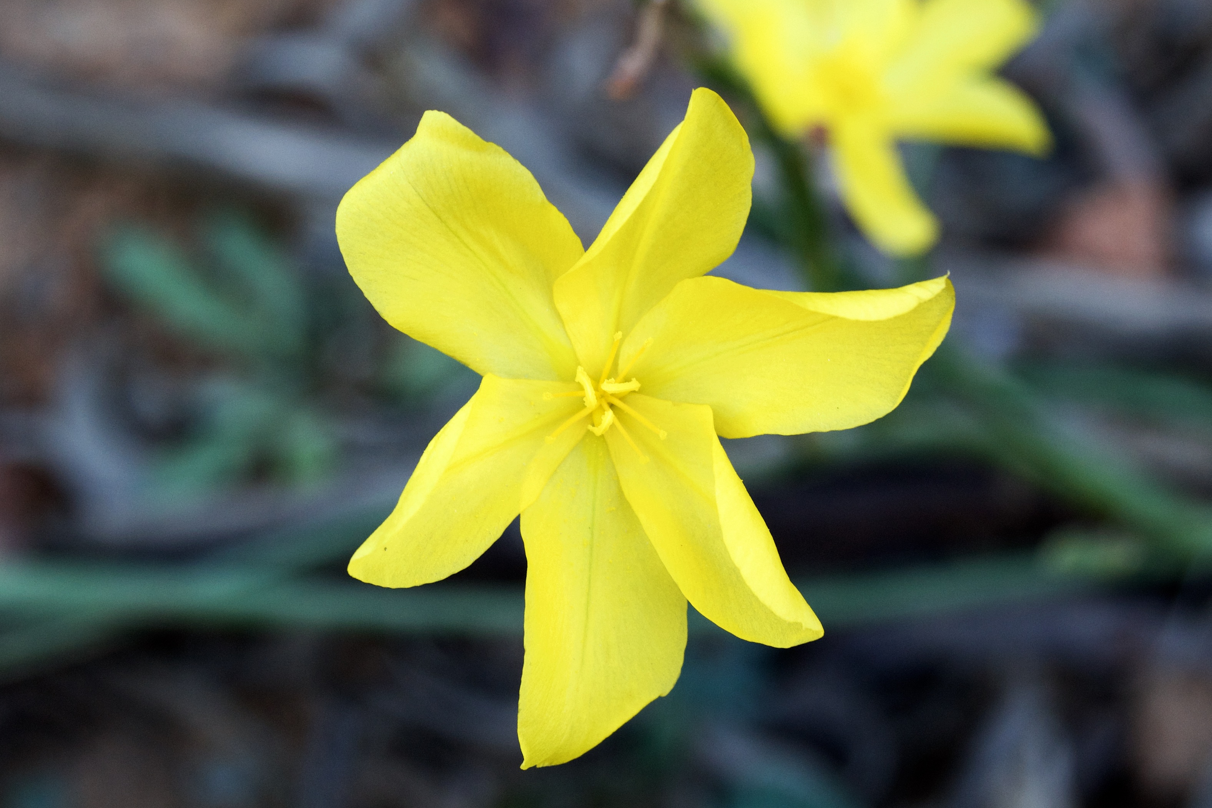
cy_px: 392
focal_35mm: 114
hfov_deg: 17.9
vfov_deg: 12.0
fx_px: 3838
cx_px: 615
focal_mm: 52
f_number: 8
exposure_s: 1/60
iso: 400
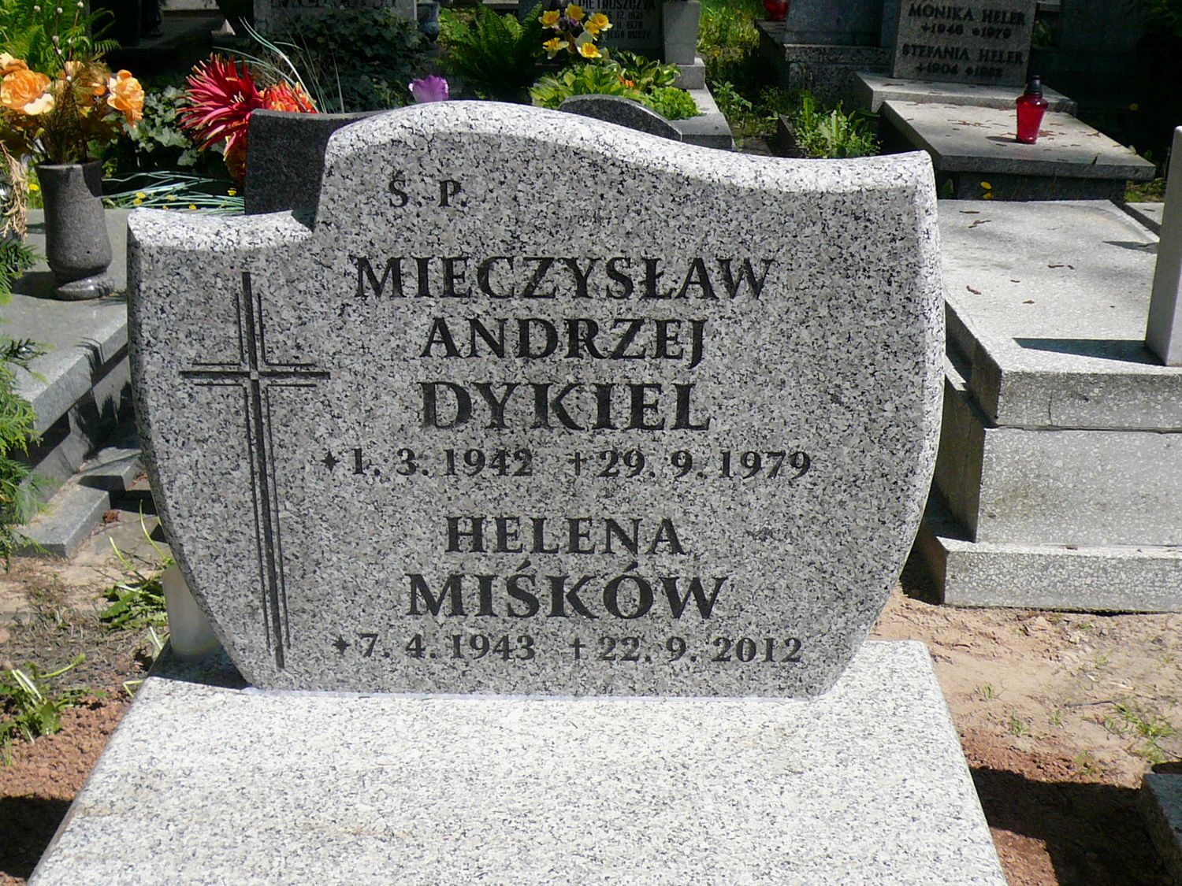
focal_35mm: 44
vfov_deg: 32.9
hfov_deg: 42.9
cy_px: 443
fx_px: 1502
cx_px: 591
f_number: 8
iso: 100
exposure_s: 1/200
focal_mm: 4.7
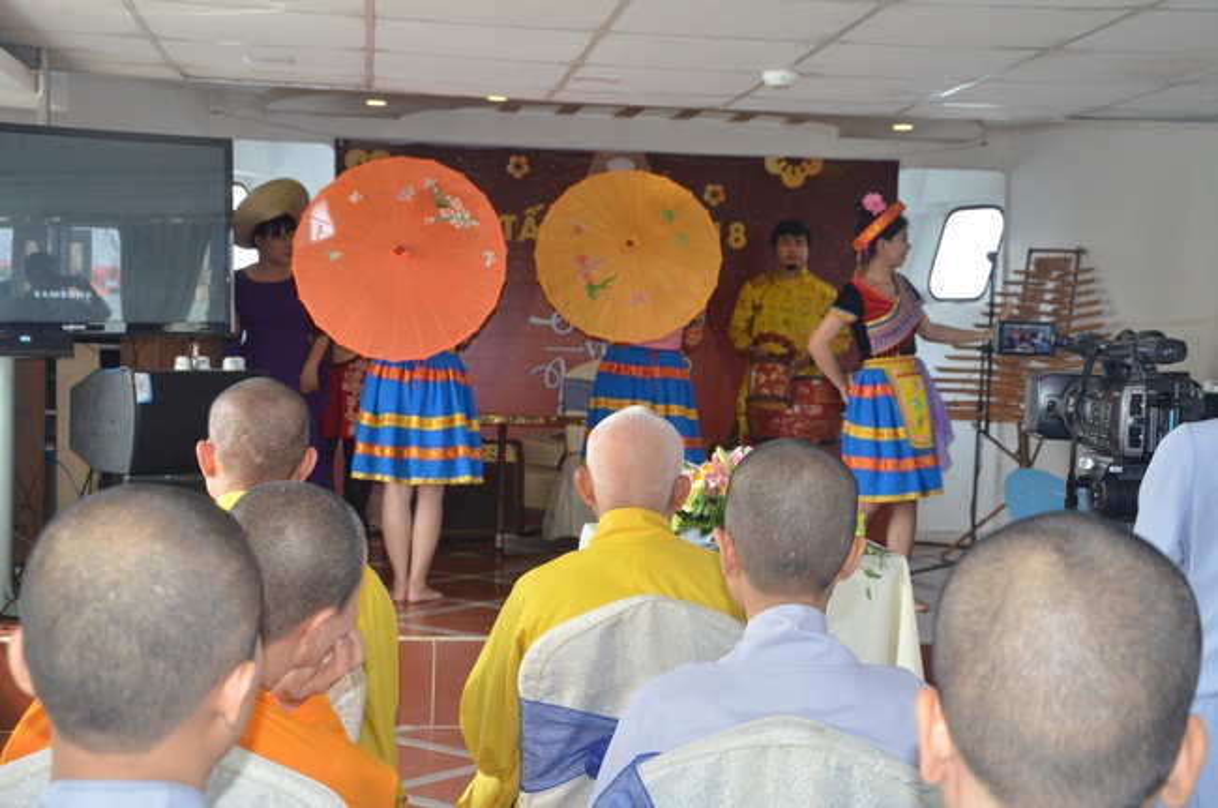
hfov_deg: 35.1
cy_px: 404
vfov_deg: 23.7
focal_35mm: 57
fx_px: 1925
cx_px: 609
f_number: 7.1
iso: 1000
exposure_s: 1/250
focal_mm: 38
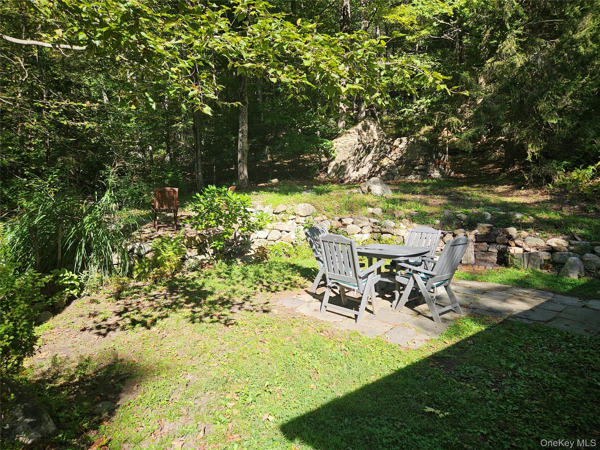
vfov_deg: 58.9
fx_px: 399
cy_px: 225
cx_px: 300
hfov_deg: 73.9
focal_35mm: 23
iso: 25
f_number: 1.8
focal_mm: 5.4
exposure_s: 1/591
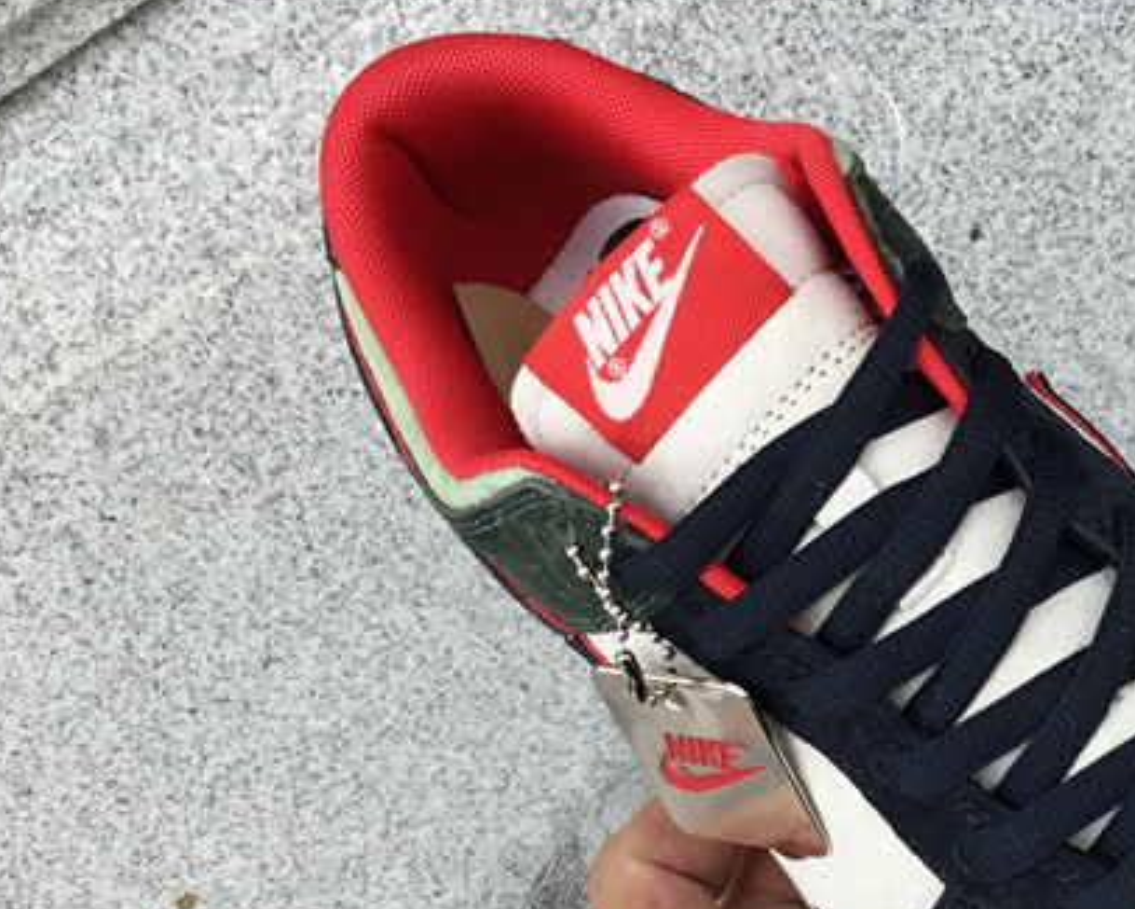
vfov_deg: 22.5
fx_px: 2251
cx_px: 995
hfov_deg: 27.4
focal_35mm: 67
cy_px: 726
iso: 25
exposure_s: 1/121
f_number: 2.4
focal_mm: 3.3
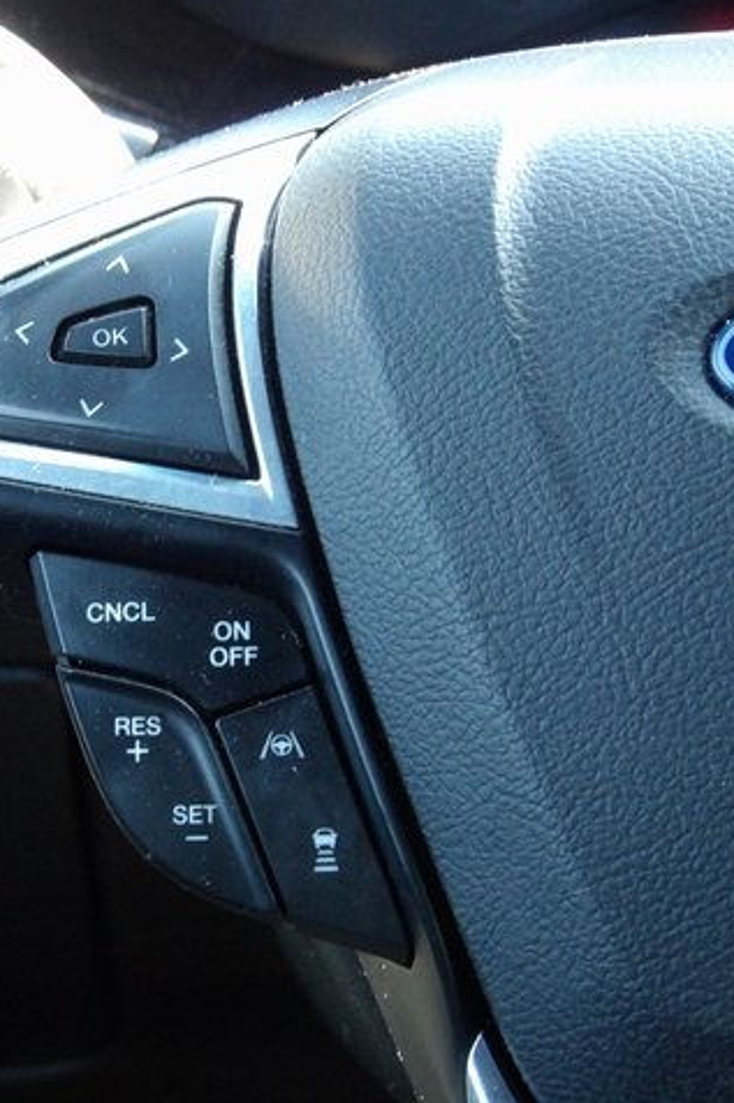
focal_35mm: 200
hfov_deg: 6.9
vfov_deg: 10.3
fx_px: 6121
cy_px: 549
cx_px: 169
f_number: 4.3
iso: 771
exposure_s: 1/50
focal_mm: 25.6
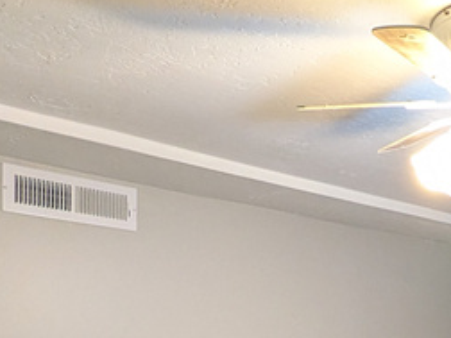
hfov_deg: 31.0
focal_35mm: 57
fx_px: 743
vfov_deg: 23.4
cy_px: 410
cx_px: 464
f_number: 2.2
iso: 324
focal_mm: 1.83
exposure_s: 1/60
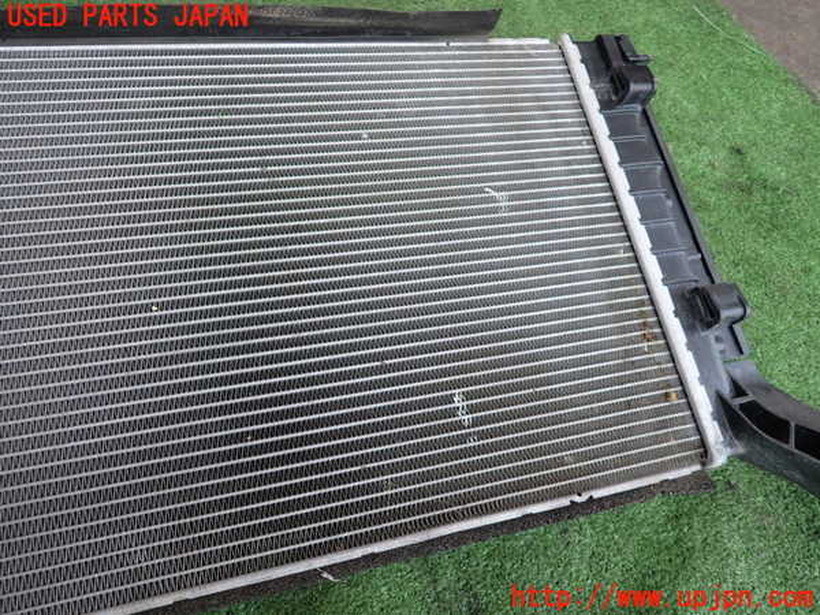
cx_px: 410
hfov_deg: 69.4
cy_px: 308
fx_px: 592
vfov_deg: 54.9
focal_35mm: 25
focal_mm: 4.5
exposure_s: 1/125
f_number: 2
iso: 100
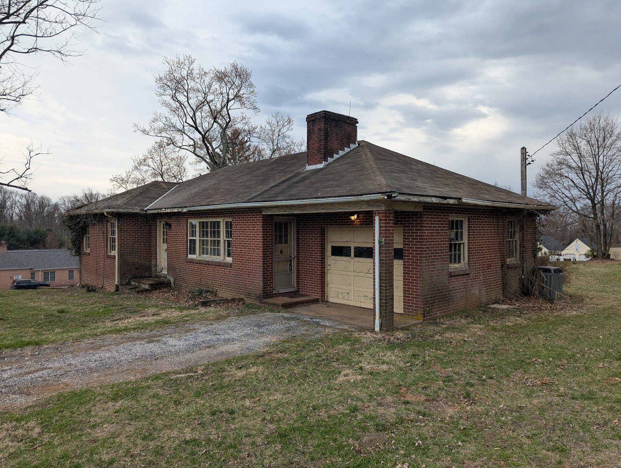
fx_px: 431
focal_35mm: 24
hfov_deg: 71.5
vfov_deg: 56.9
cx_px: 310
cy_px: 234
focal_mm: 6.81
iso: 46
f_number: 1.85
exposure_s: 1/569
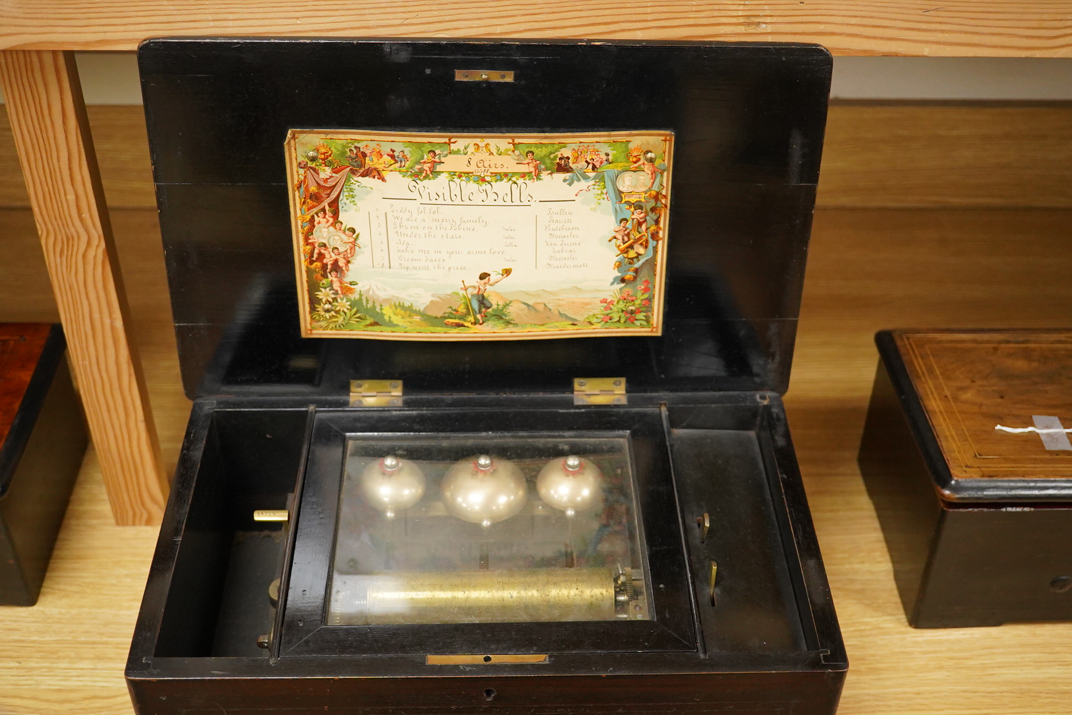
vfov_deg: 29.9
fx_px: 1340
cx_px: 536
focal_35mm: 45
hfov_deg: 43.6
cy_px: 358
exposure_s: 1/200
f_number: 5.6
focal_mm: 30
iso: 2500
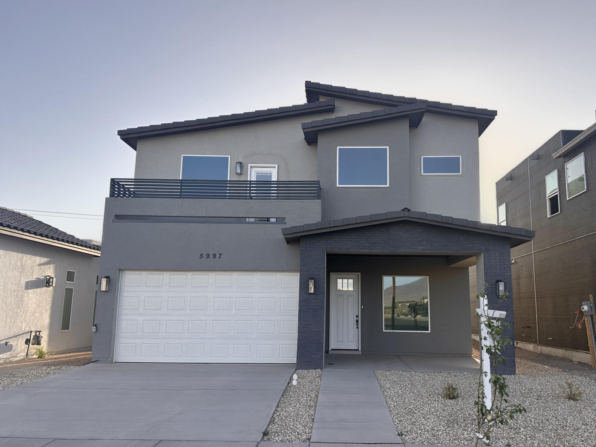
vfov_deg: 51.3
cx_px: 324
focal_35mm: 27
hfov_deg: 65.2
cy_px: 234
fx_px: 465
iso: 80
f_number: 1.78
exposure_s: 1/2469
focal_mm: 6.86
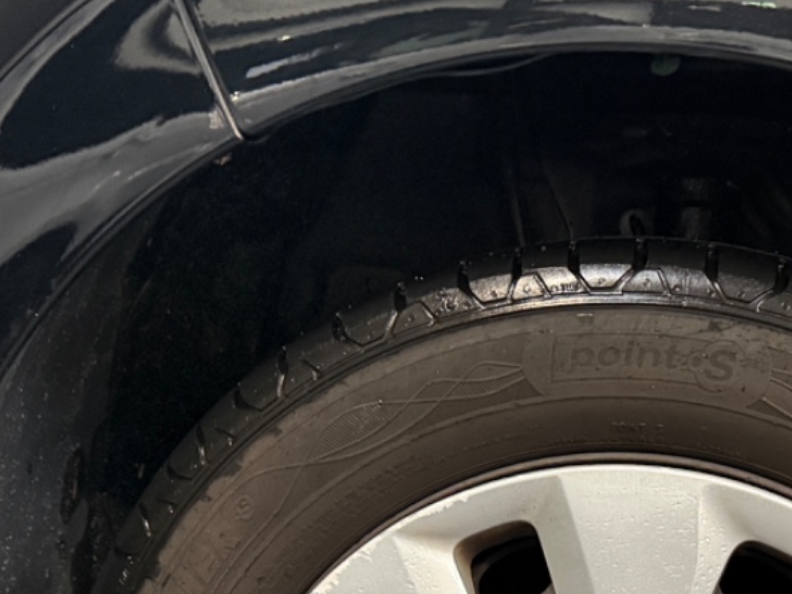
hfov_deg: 28.9
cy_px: 709
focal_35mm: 65
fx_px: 1487
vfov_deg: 21.1
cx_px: 683
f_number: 1.78
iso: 640
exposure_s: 1/33
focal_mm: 6.76
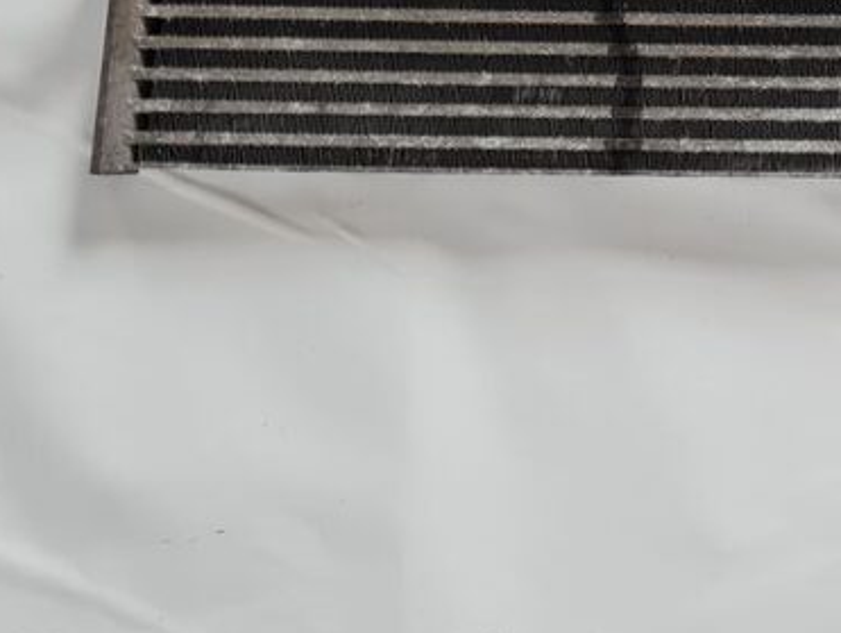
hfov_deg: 19.4
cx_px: 868
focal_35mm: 98
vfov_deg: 14.1
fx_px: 2383
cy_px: -343
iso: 125
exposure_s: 1/100
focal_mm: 5.4
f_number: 1.8
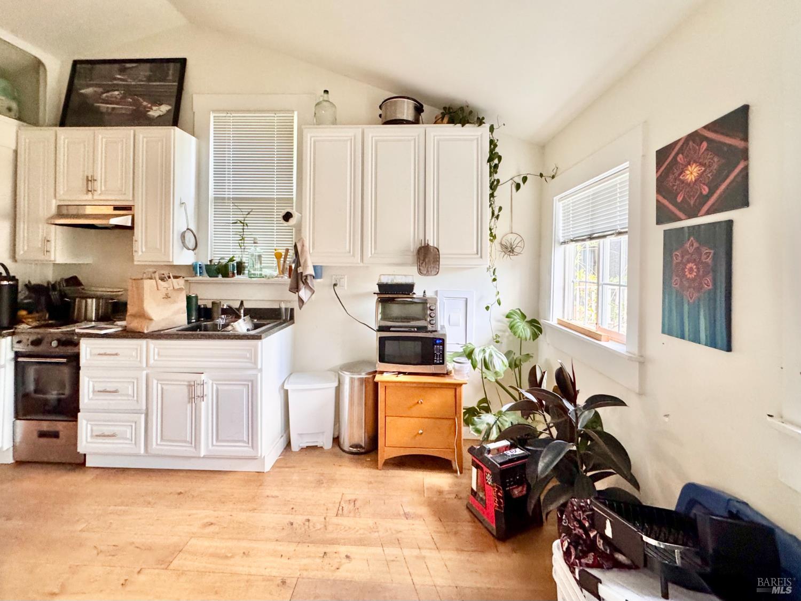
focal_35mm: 14
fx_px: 324
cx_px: 400
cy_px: 300
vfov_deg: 85.7
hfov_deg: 102.1
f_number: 2.2
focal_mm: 2.22
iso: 320
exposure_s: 1/60
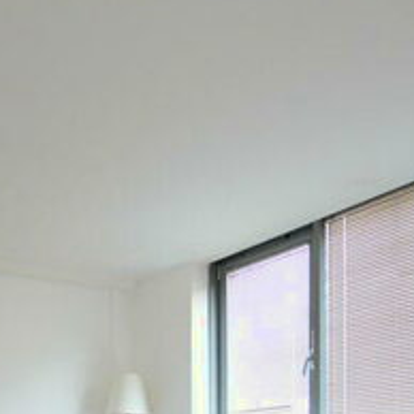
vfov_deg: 31.3
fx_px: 622
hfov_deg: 35.9
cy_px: 488
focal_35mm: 46
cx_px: 98
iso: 1600
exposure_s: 1/40
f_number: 3.5
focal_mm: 10
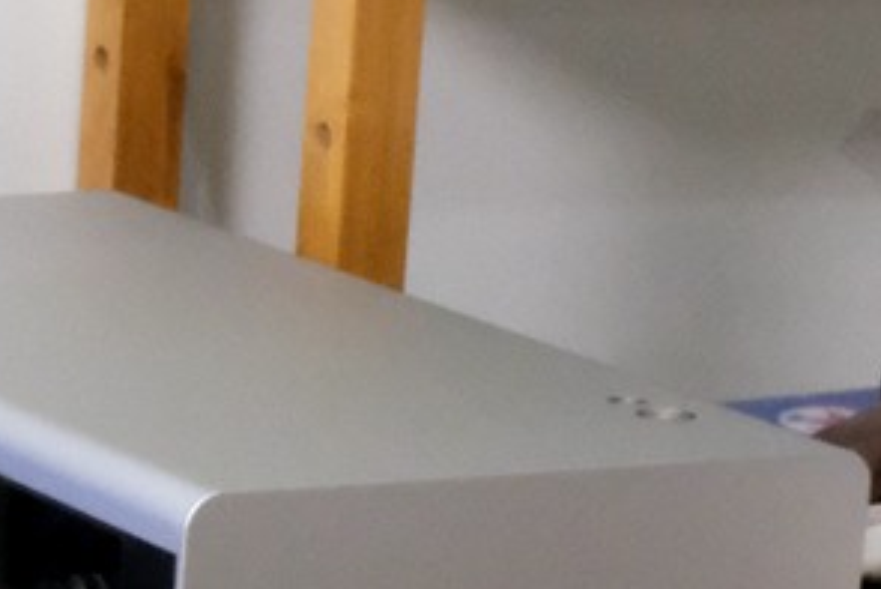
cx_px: -1105
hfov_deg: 8.2
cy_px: 1103
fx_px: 5705
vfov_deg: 5.8
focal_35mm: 233
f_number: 22
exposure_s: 1/6.5
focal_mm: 34.2
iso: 12800
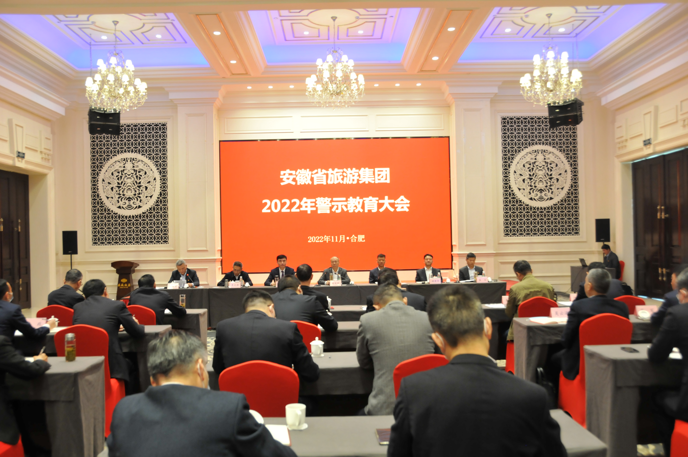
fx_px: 630
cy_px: 228
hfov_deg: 57.3
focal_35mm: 33
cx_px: 344
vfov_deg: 39.9
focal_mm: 22
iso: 800
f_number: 4.5
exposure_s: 1/13
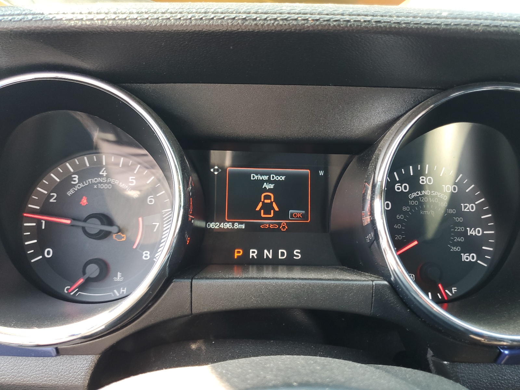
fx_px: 391
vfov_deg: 53.1
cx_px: 260
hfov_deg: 67.3
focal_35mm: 26
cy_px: 195
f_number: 1.5
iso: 65
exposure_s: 1/60.2
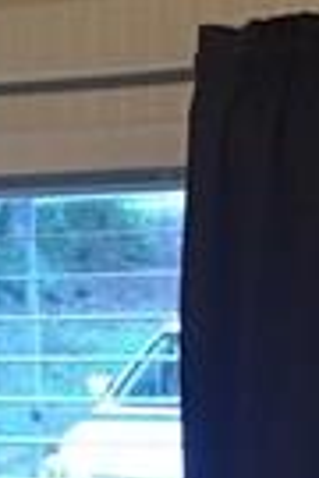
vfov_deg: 9.0
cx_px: -560
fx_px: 3044
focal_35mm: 229
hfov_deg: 5.7
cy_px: 365
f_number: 2.2
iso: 80
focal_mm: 4.15
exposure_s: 1/15
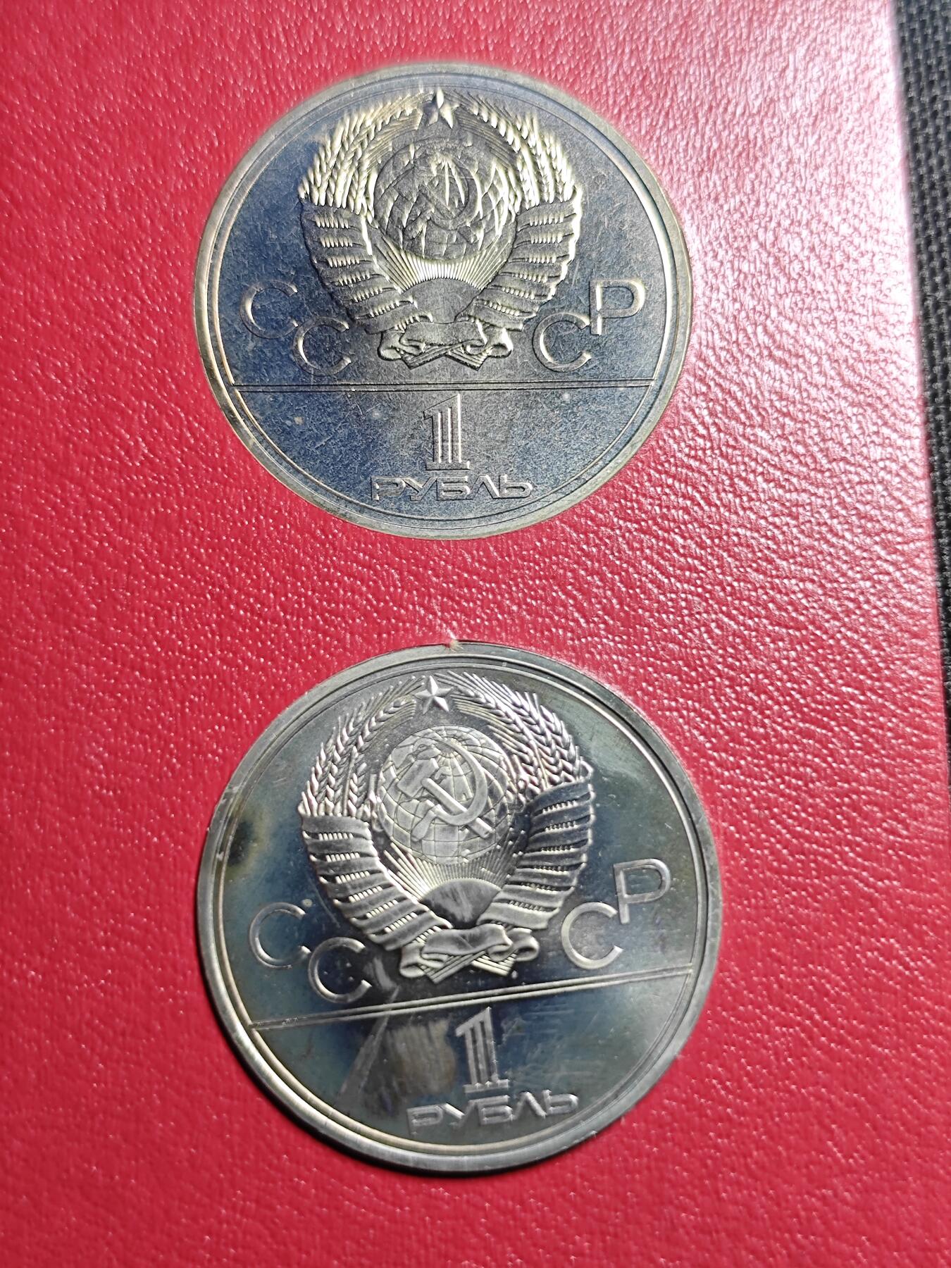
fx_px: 1795
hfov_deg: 29.7
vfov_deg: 38.9
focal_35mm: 49
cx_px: 476
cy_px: 634
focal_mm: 5.84
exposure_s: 1/96.9
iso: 200
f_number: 1.6
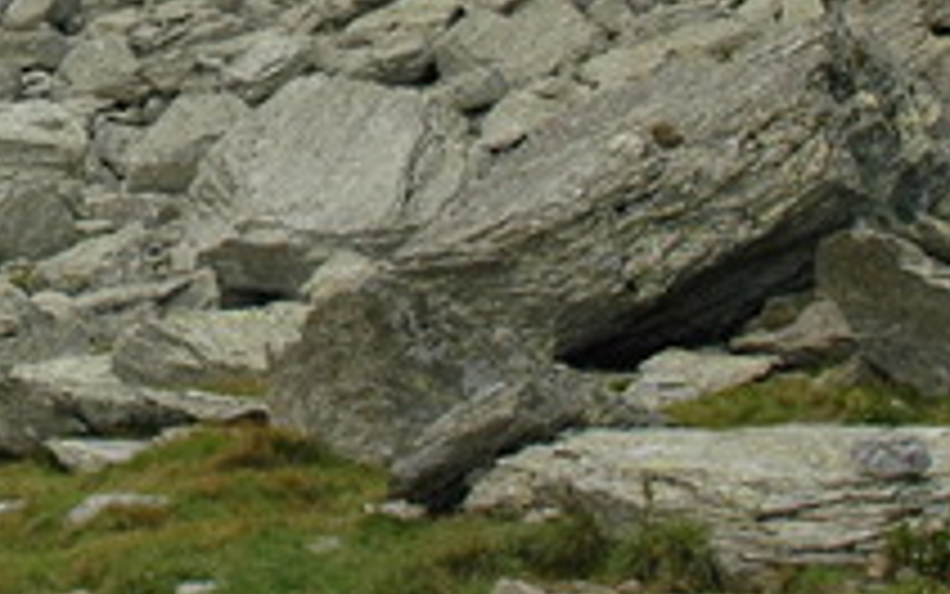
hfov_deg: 20.0
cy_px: -137
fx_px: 2434
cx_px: -324
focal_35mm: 94
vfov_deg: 13.5
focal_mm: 18
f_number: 6.3
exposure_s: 1/160
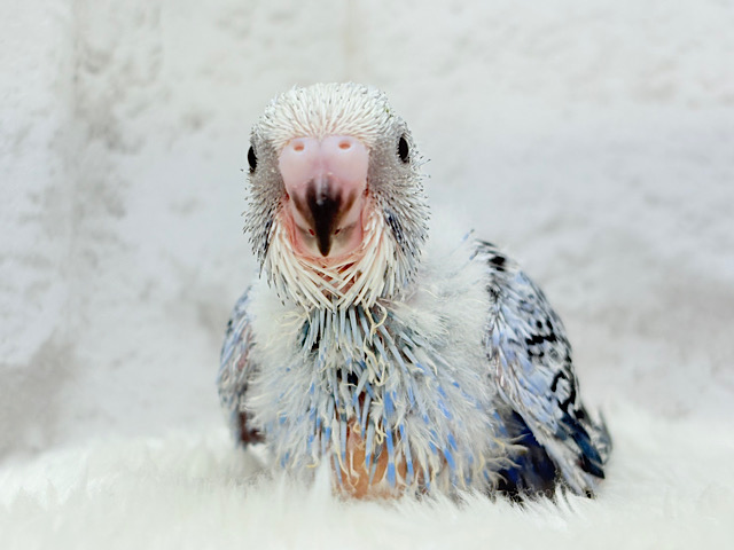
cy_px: 275
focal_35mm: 52
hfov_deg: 36.8
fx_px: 1103
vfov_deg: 28.0
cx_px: 367
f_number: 1.6
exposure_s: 1/100
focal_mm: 5.96
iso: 64
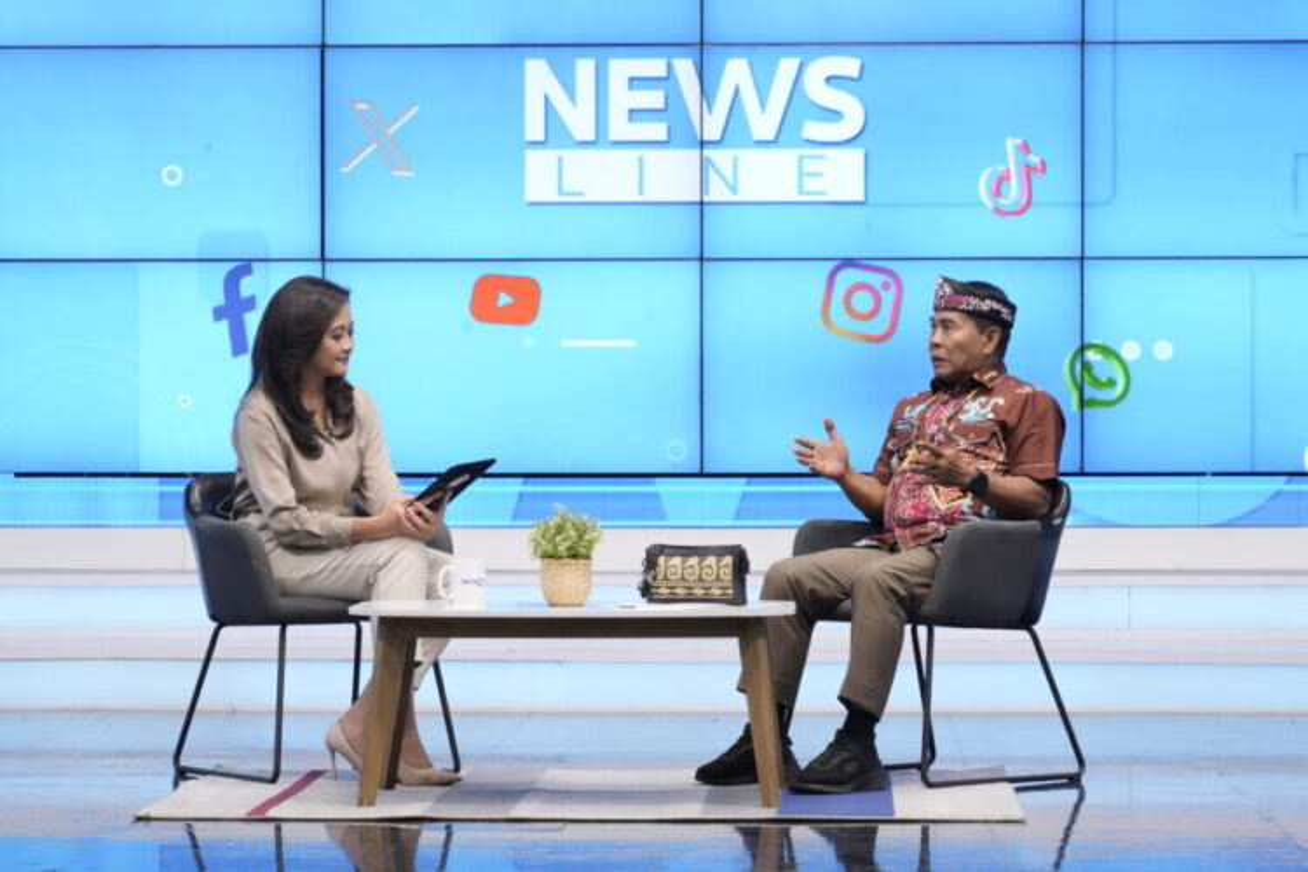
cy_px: 436
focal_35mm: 122
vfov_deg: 11.2
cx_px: 654
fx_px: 4432
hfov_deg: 16.8
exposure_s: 1/125
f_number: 11
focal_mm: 122
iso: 8000
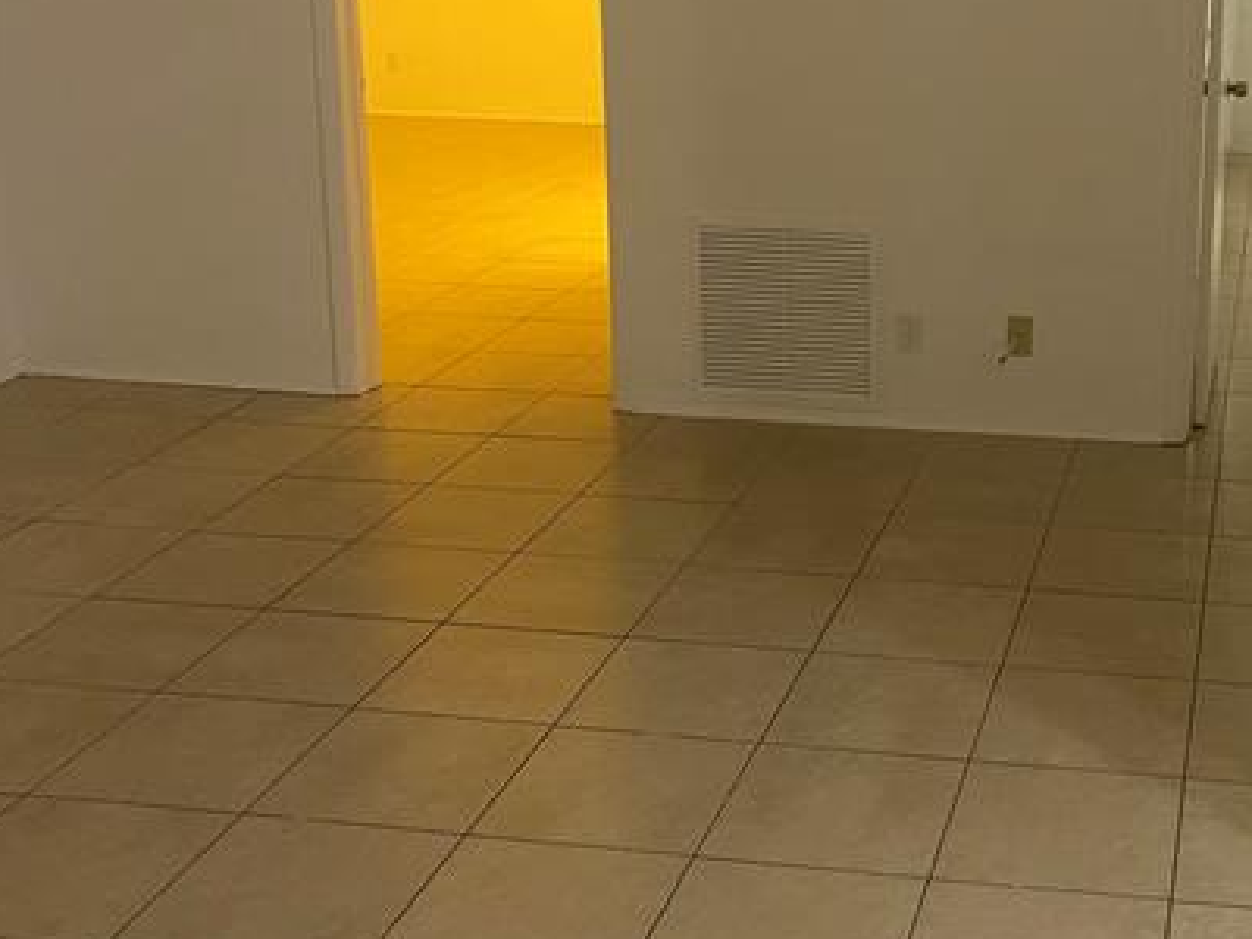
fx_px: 1881
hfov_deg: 35.4
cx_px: 1033
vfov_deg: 27.7
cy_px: 266
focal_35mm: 52
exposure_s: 1/60
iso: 250
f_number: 1.8
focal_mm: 4.25
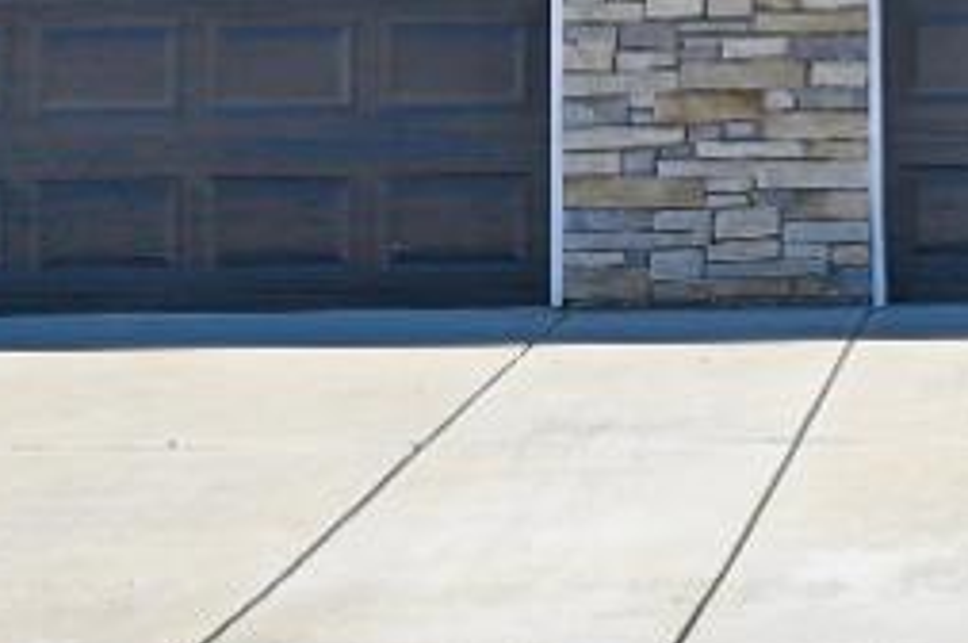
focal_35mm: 178
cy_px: -697
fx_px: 4780
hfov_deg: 11.4
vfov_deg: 7.4
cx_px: 1045
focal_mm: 30
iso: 100
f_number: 9
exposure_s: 1/200
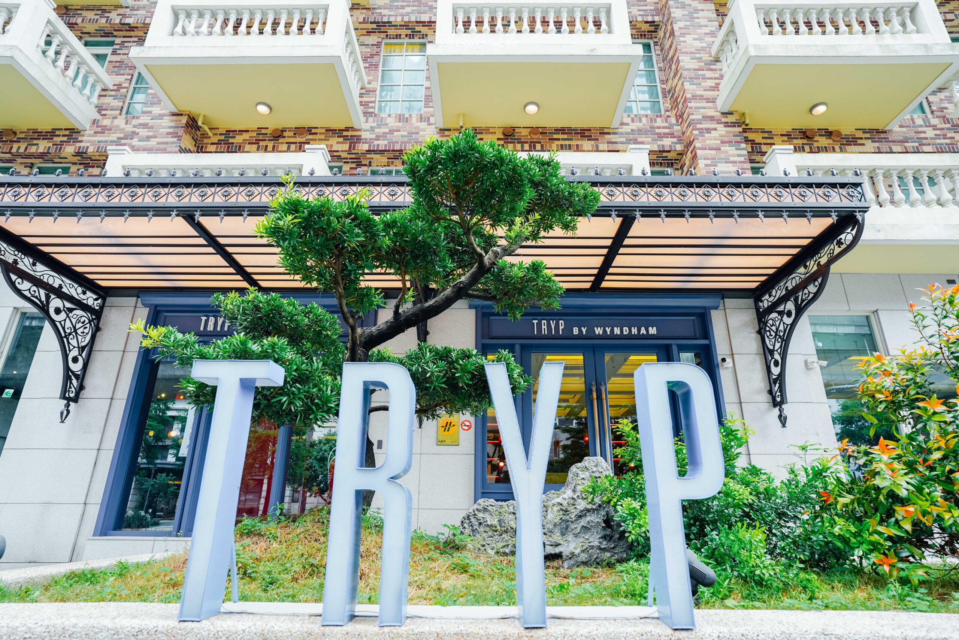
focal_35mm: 20
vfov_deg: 61.9
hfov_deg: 84.0
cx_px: 480
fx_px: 533
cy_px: 320
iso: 100
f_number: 5.6
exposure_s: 1/40
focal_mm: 20
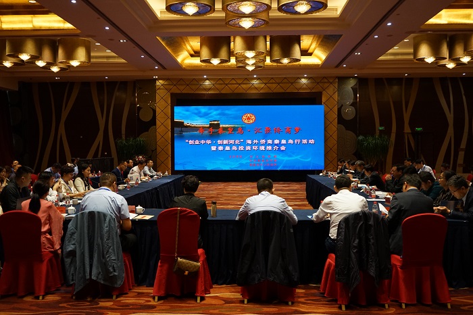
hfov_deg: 55.8
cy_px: 158
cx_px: 236
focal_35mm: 34
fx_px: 446
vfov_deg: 38.8
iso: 1600
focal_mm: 34
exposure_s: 1/160
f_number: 4
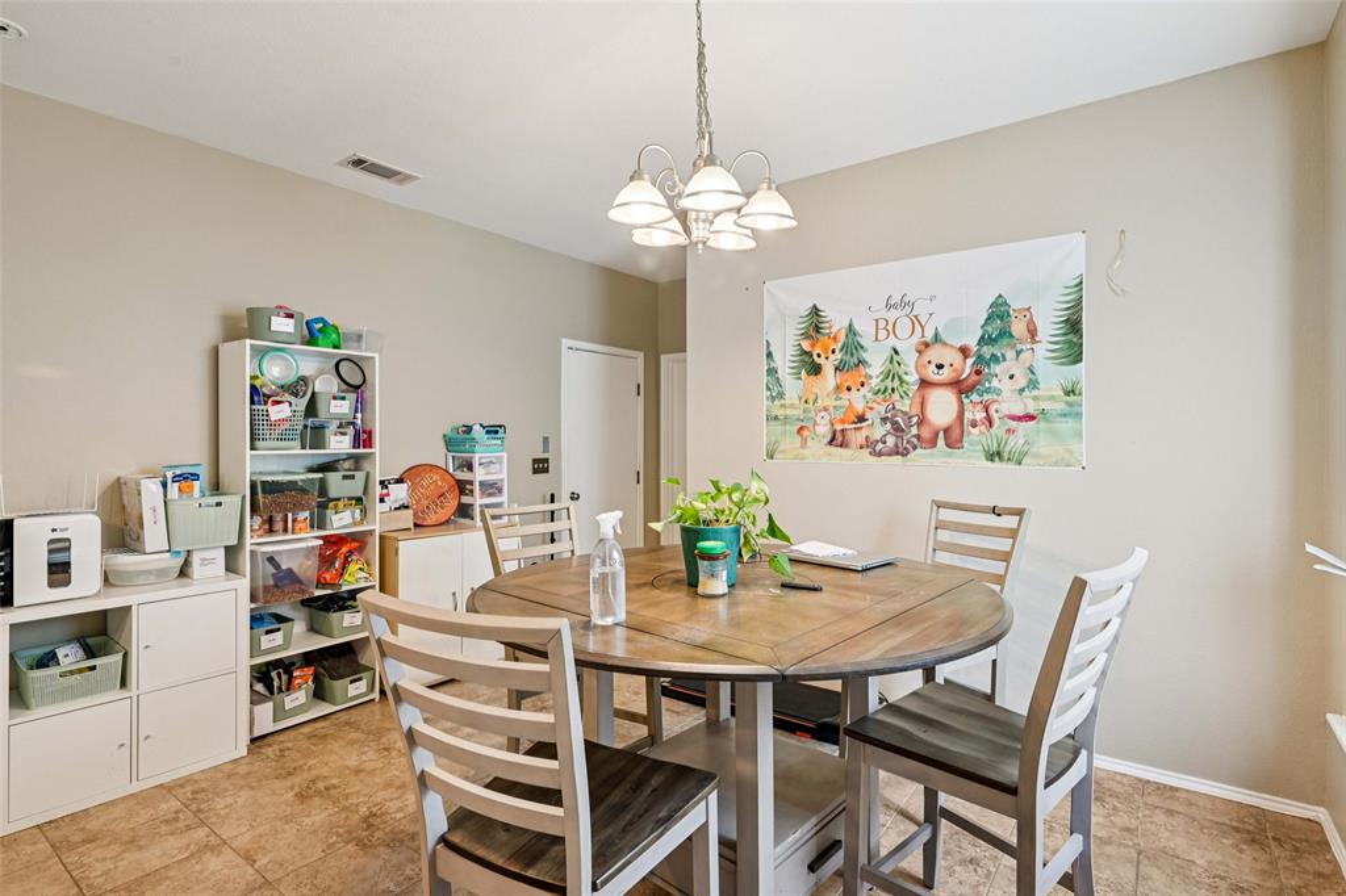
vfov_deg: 68.8
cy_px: 448
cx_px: 673
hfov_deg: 91.6
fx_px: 654
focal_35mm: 18
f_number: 8
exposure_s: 1/10
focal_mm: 17.5
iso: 400
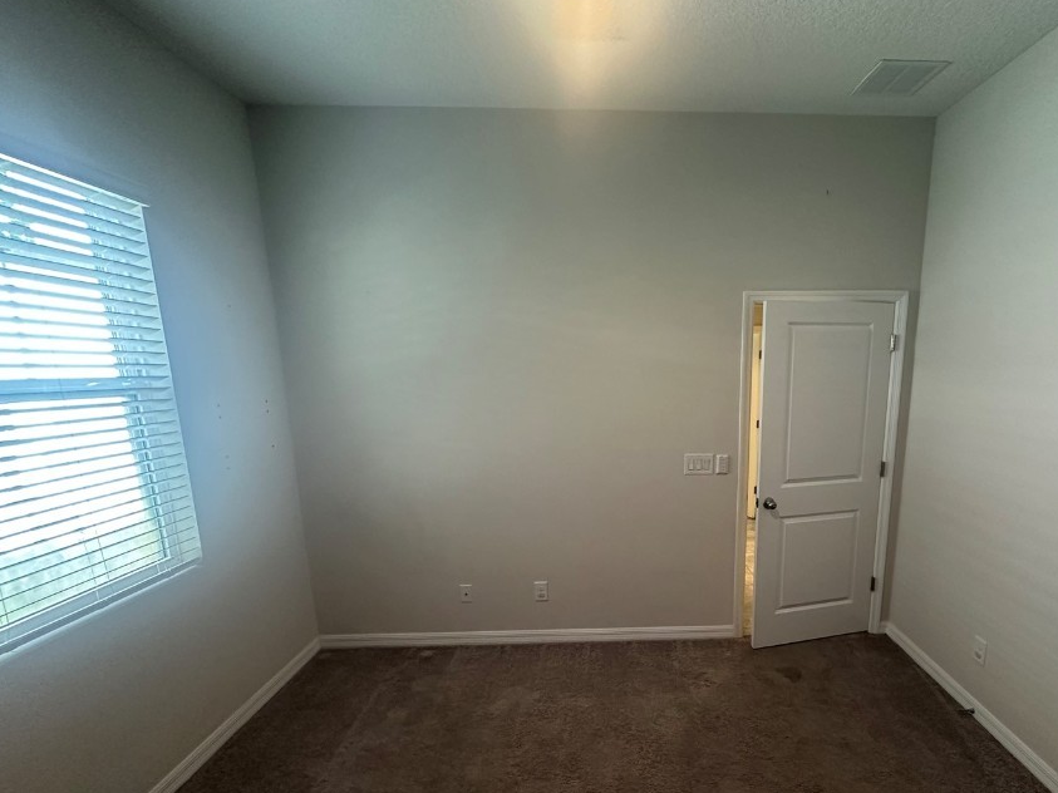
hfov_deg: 89.9
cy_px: 467
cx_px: 633
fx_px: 520
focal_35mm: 17
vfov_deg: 74.1
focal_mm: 2.22
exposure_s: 1/60
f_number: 2.2
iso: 400
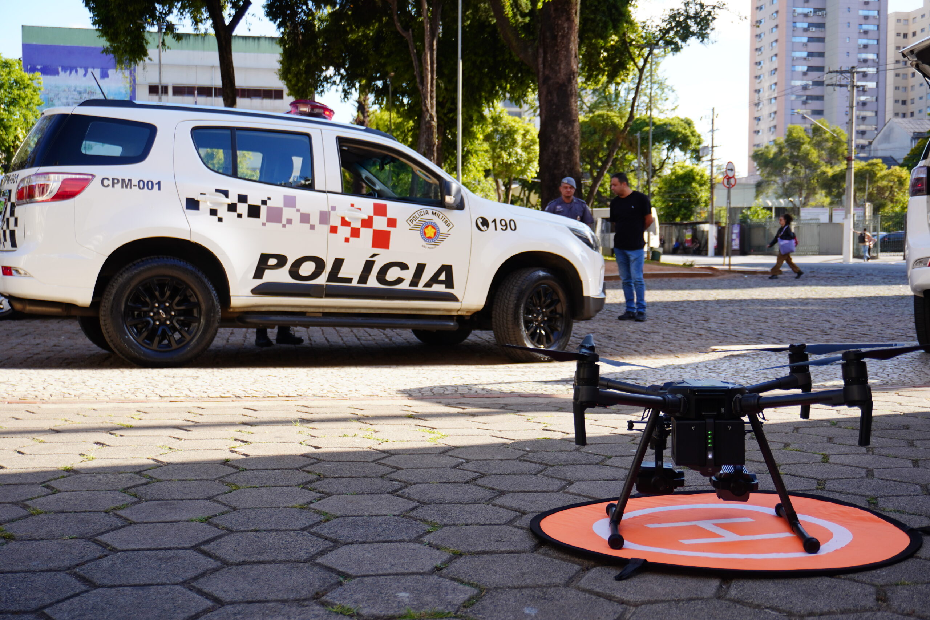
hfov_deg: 47.9
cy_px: 310
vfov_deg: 33.0
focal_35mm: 40
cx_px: 465
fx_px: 1046
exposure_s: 1/250
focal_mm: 27
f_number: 4.5
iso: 100
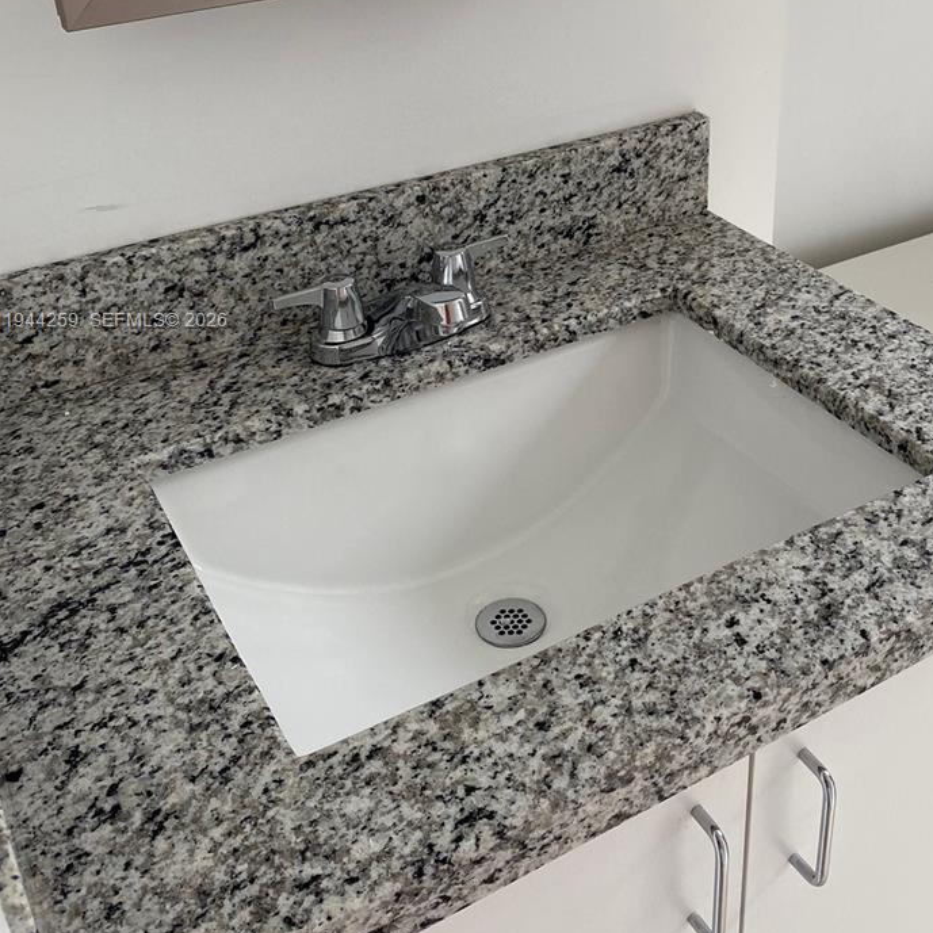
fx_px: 1220
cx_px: 586
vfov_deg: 41.4
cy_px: 322
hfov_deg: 41.5
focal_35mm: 40
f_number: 1.8
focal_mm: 4.25
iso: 64
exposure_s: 1/121
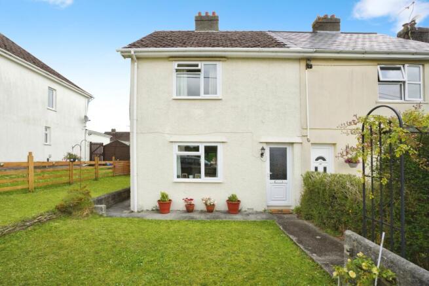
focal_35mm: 16
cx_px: 214
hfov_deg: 96.7
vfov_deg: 73.8
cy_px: 143
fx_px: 191
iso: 2000
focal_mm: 16
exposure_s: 1/1600
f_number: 9
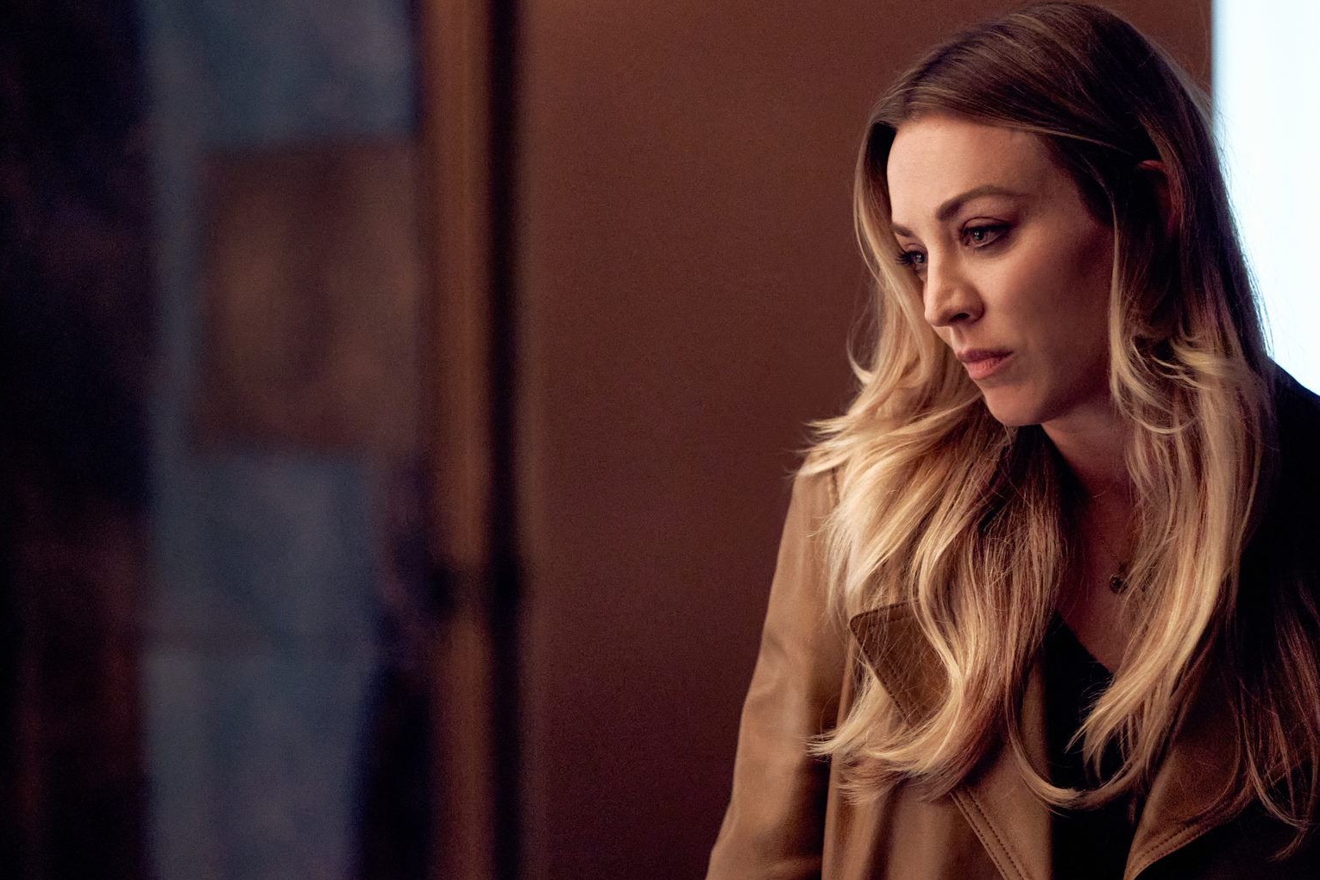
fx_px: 7589
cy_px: 429
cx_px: 661
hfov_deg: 9.9
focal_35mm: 207
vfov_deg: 6.6
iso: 10000
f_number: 2.8
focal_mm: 200
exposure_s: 1/60
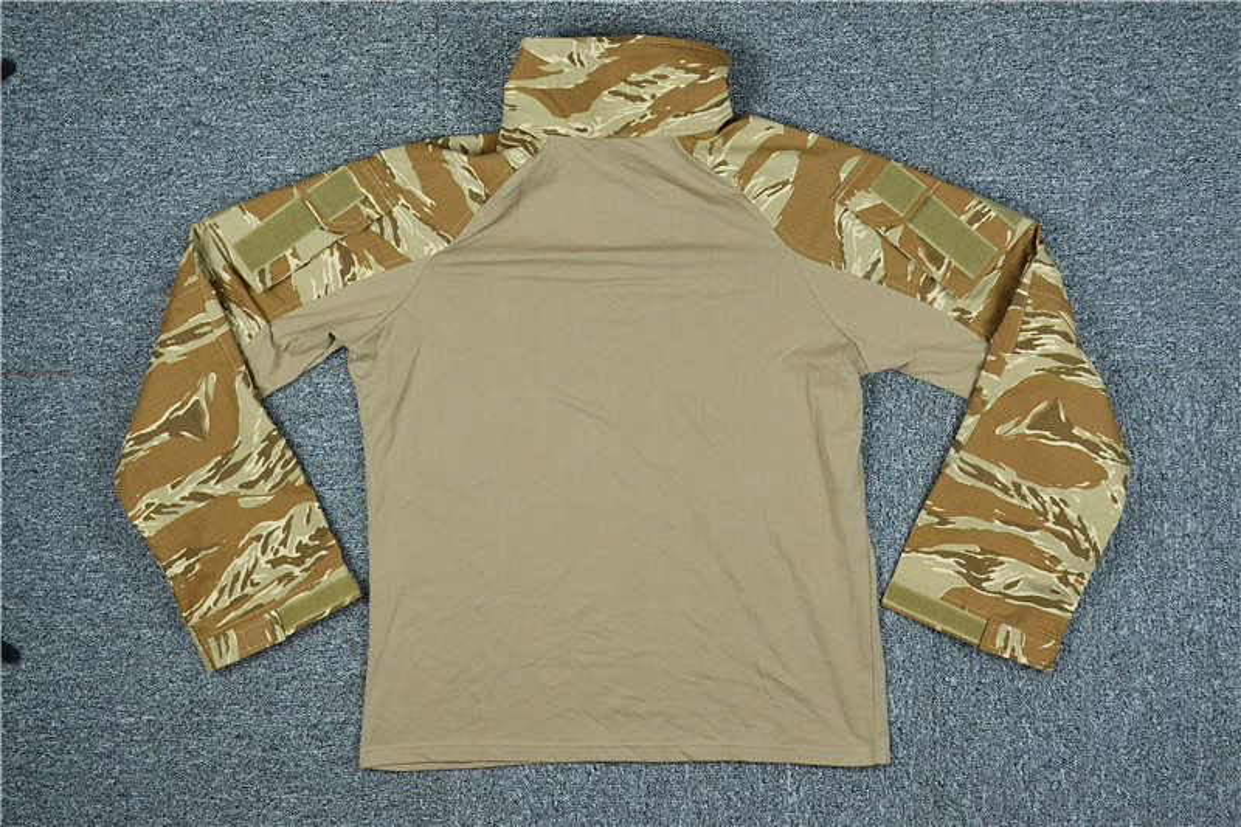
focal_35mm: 45
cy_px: 414
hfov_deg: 43.6
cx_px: 620
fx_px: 1551
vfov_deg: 29.9
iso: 1600
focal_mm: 30
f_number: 8
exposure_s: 1/125
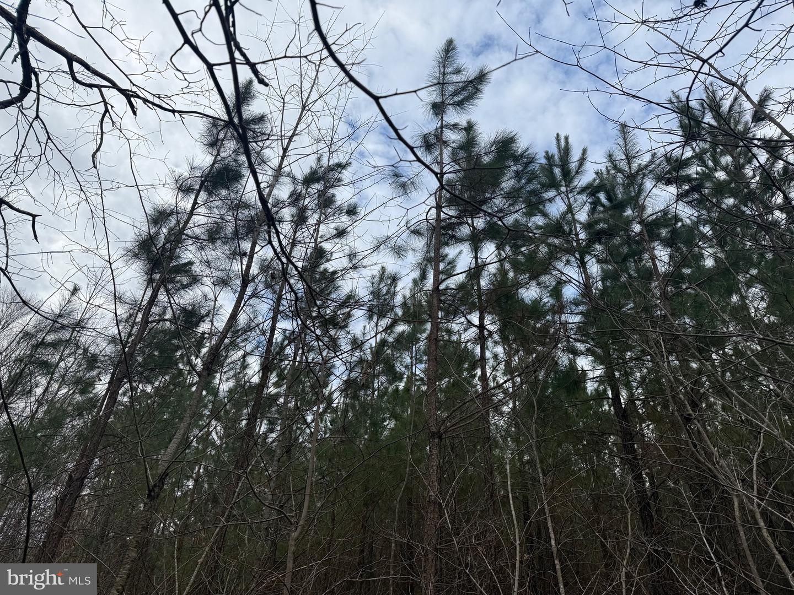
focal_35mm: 24
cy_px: 298
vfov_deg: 56.8
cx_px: 397
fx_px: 550
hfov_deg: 71.6
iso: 80
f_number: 1.78
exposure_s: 1/3021
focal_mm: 6.76
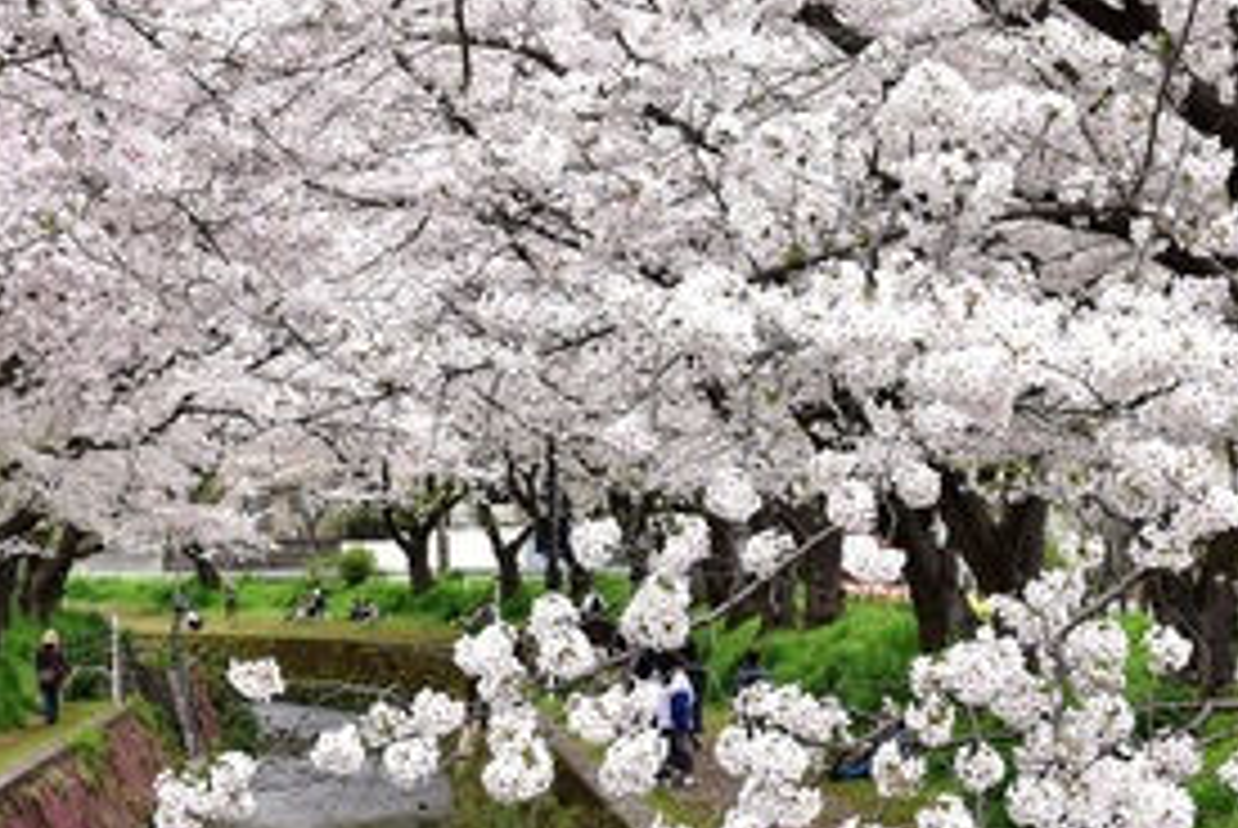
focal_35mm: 100
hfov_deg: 20.4
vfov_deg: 13.7
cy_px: 619
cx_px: 558
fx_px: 3445
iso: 400
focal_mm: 31
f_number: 8
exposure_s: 1/250
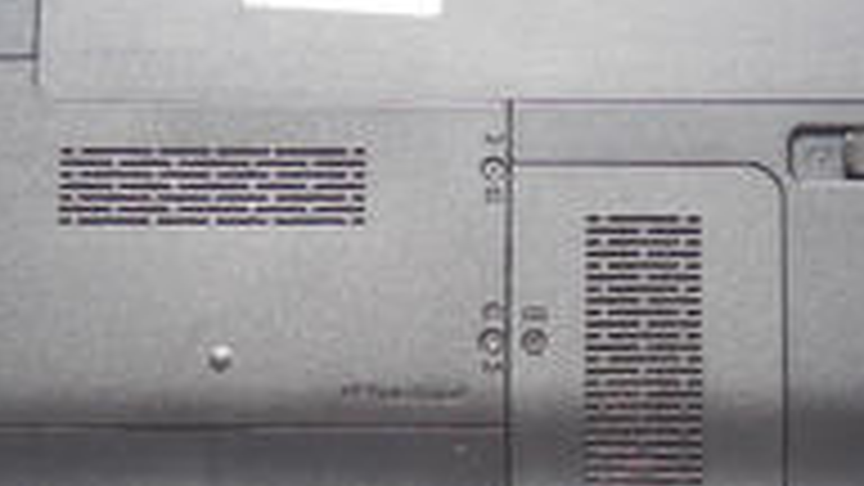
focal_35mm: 68
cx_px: 666
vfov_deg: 17.5
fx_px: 1558
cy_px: 436
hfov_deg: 30.4
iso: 800
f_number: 3.8
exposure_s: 1/100
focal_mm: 5.3
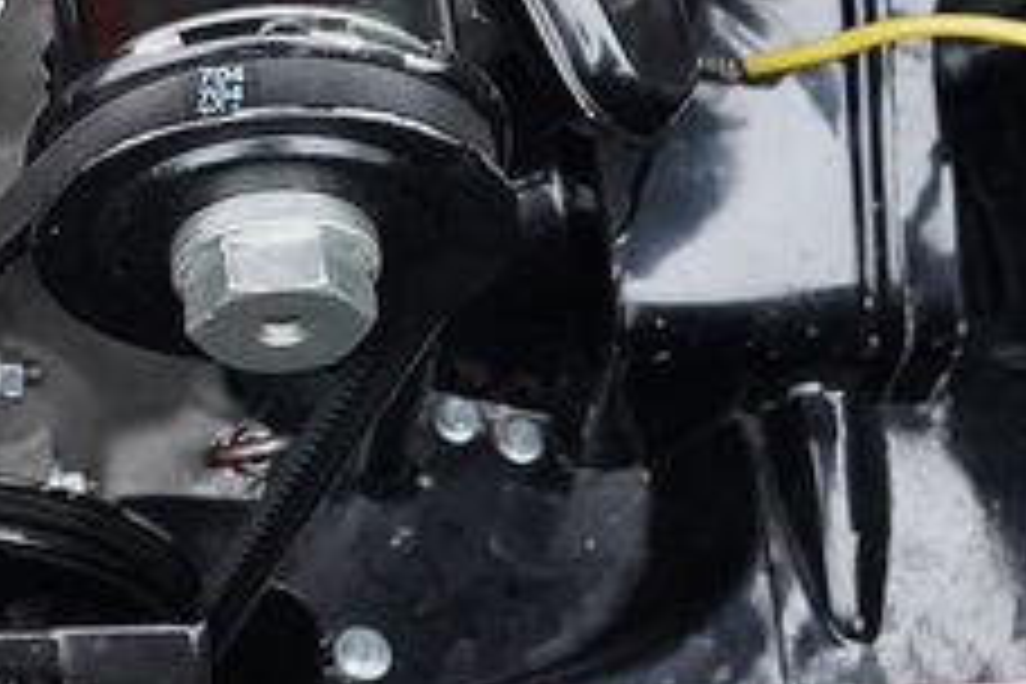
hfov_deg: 16.3
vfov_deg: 10.9
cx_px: -189
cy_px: -374
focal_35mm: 121
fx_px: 3448
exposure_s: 1/160
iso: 6400
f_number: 4
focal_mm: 24
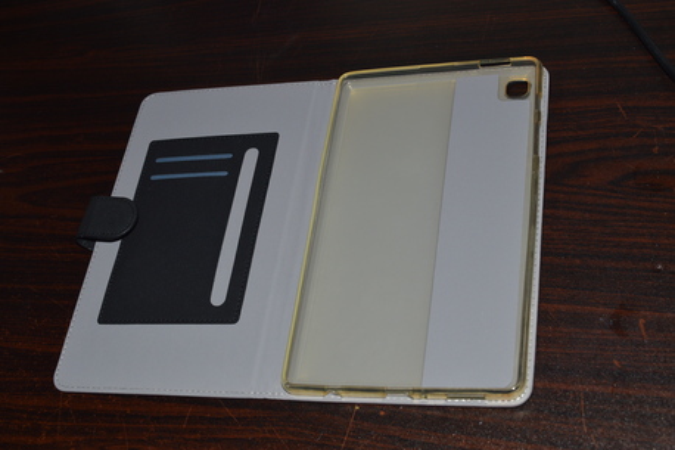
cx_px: 338
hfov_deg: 38.9
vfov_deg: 26.5
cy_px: 225
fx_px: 956
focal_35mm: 51
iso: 100
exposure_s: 1/60
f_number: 8
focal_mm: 34
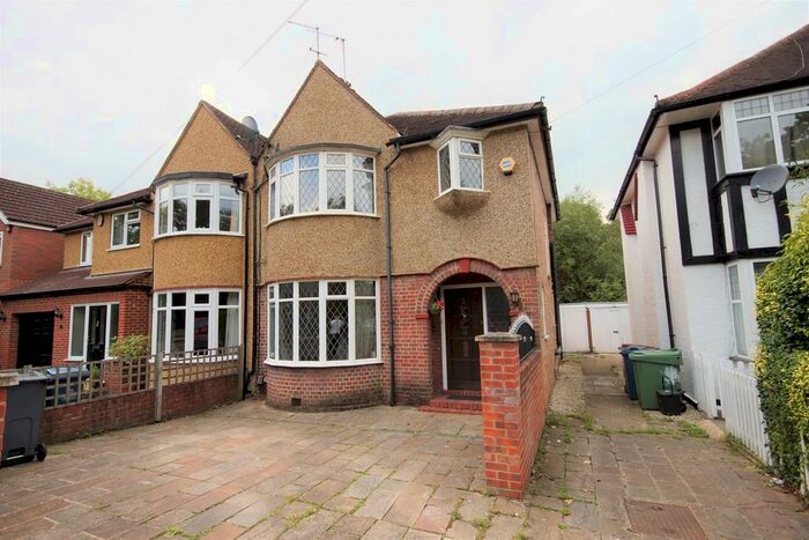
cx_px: 404
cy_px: 270
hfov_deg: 90.0
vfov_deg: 67.4
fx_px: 405
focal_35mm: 18
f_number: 8
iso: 100
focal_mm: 12
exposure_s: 1/125
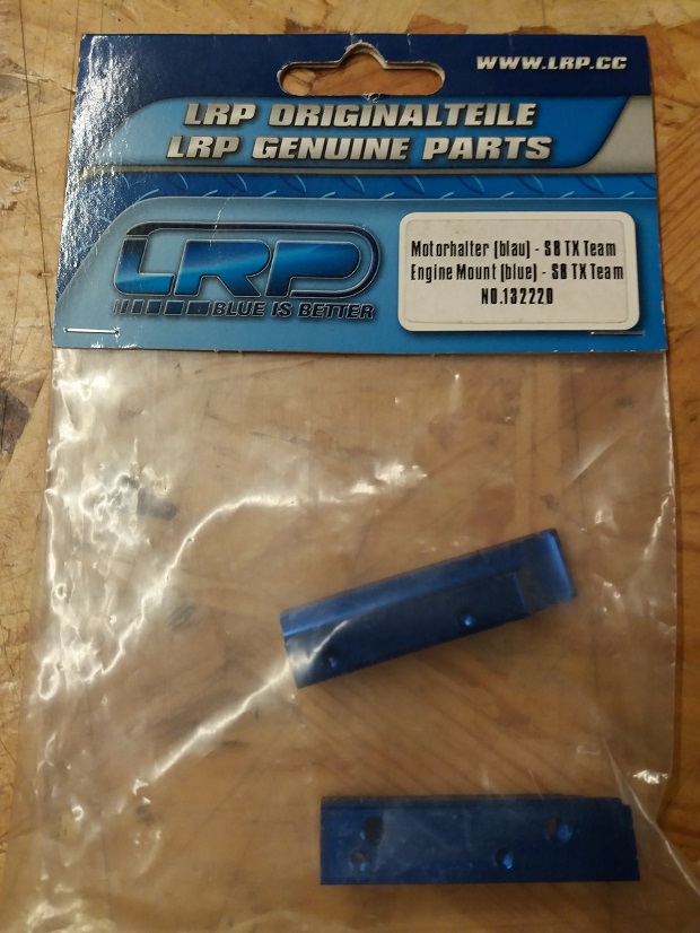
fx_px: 755
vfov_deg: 63.4
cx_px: 350
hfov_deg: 49.8
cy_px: 466
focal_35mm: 28
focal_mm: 3.7
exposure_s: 1/33
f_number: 1.9
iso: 125
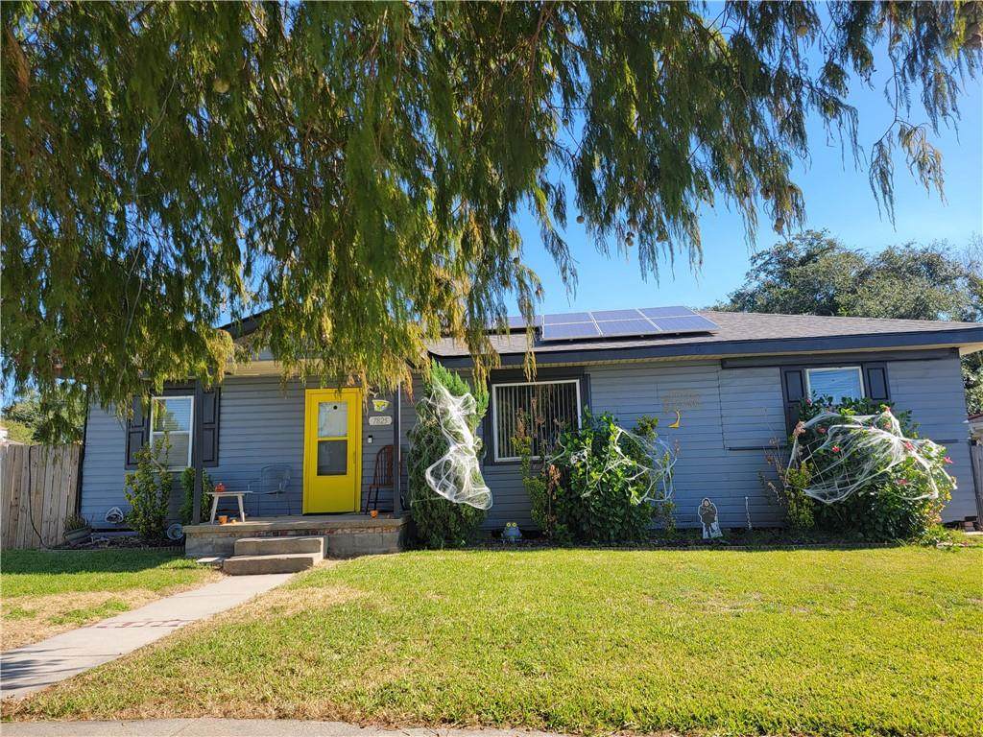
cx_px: 492
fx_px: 682
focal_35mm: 24
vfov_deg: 56.8
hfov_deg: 71.6
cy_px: 368
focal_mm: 6.7
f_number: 1.8
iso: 16
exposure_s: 1/435
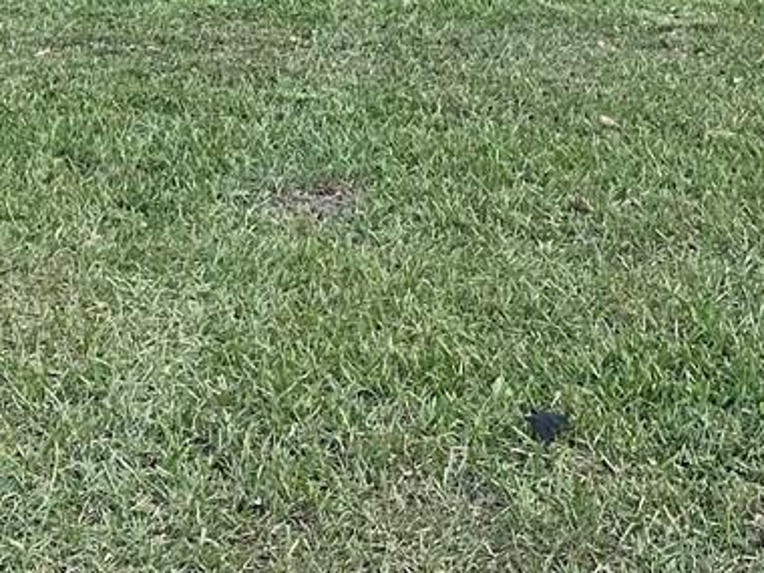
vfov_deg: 13.4
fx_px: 2229
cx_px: 177
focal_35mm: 101
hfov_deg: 19.3
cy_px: -406
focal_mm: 6.86
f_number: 1.78
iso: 80
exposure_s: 1/756
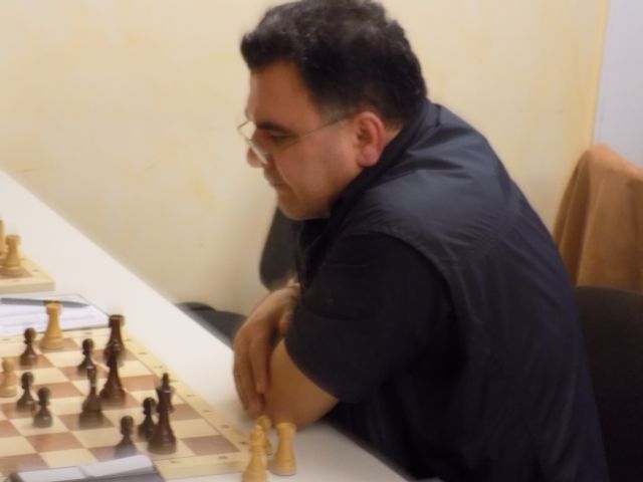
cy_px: 241
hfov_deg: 18.4
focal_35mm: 107
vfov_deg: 13.8
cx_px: 322
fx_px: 1988
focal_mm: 19.1
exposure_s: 1/20
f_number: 4.7
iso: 400
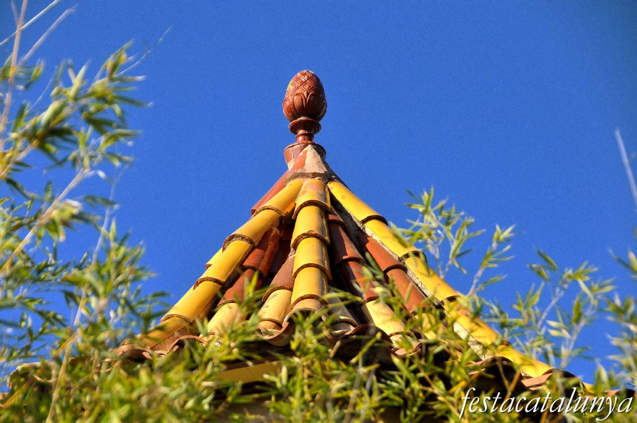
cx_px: 318
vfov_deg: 8.7
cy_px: 212
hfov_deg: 13.1
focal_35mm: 158
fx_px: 2783
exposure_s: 1/1250
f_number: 7.1
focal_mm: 105
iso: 450
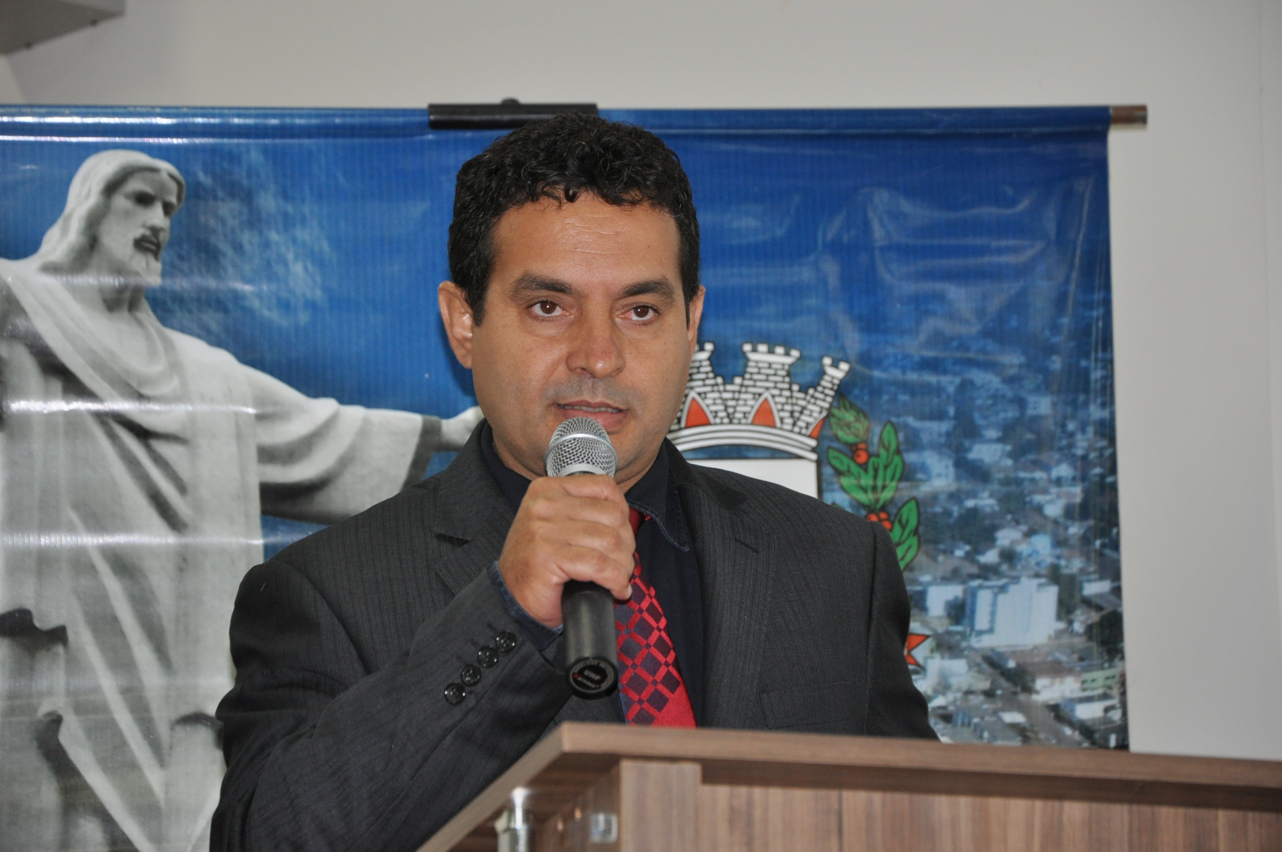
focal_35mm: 158
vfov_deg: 8.7
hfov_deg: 13.1
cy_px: 426
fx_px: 5602
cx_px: 641
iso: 800
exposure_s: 1/60
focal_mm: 105
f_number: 5.6
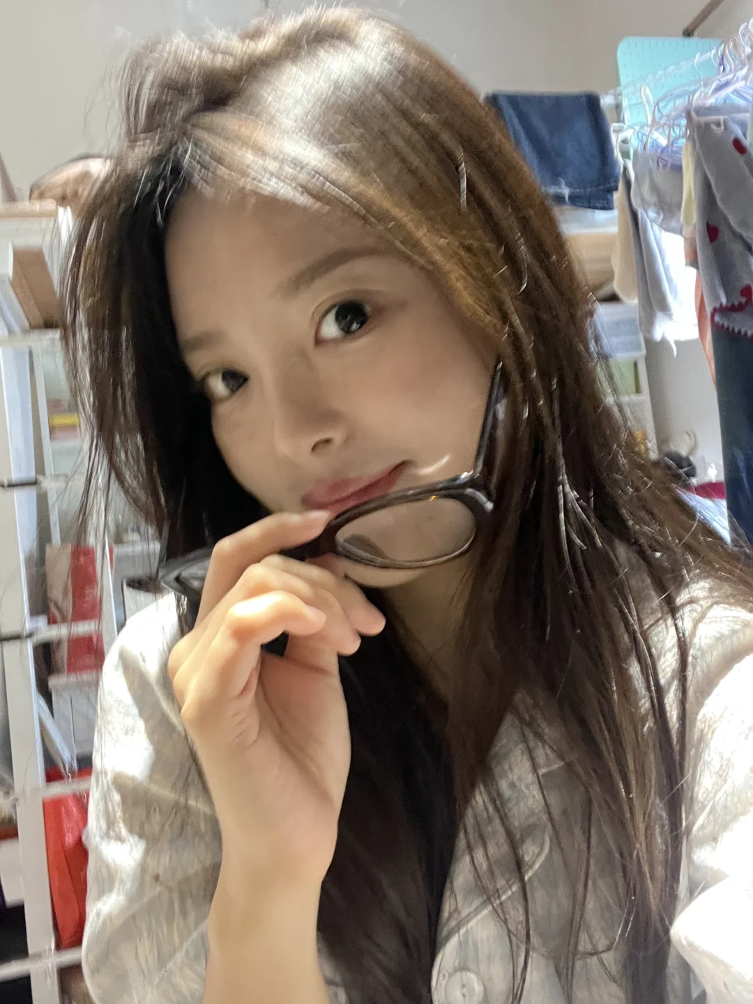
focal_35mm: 30
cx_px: 376
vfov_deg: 60.0
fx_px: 870
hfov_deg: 46.8
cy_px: 502
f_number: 2.2
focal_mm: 2.71
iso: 640
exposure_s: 1/25
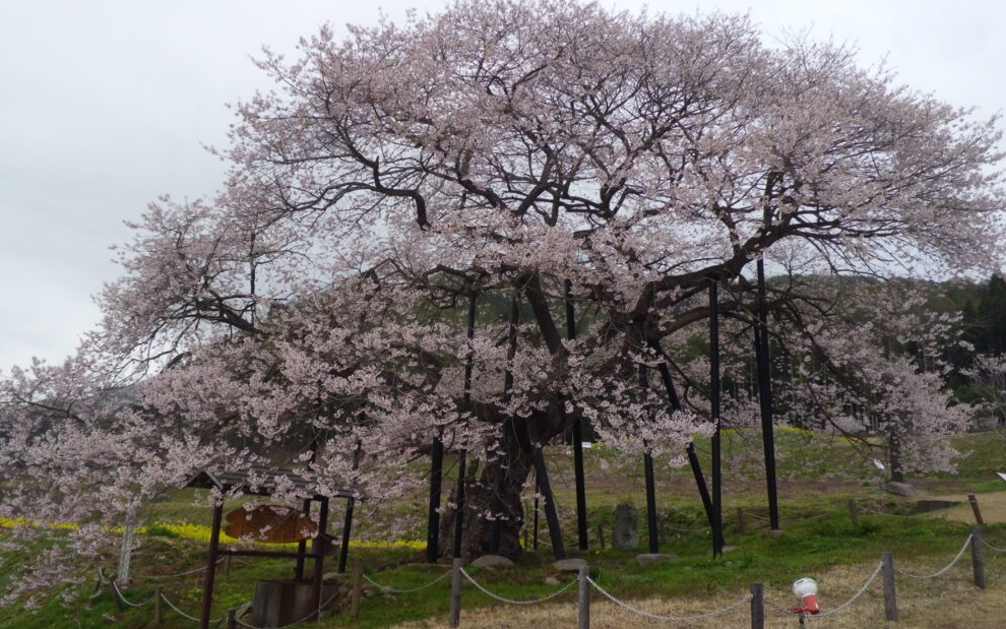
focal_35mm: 34
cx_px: 487
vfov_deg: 37.3
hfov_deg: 56.7
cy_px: 297
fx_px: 932
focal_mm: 5.5
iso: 100
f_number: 2.9
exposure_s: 1/400
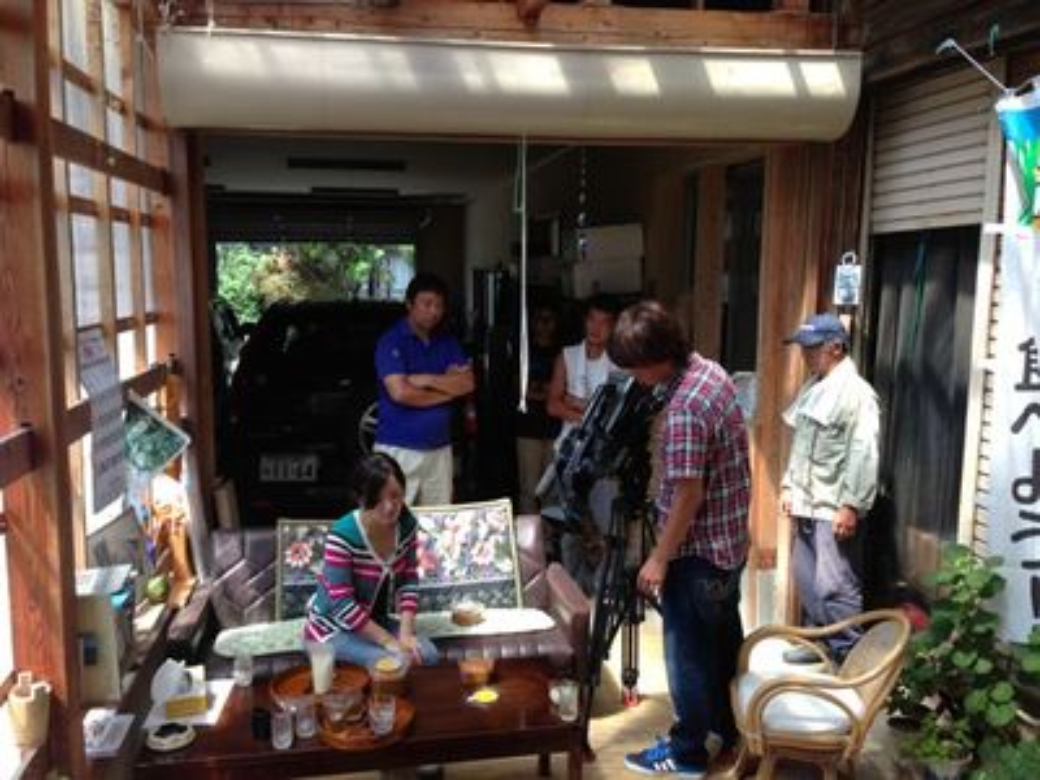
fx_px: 991
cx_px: 520
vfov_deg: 42.9
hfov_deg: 55.4
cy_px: 390
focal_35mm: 33
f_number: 2.4
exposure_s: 1/197
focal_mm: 4.13
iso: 50
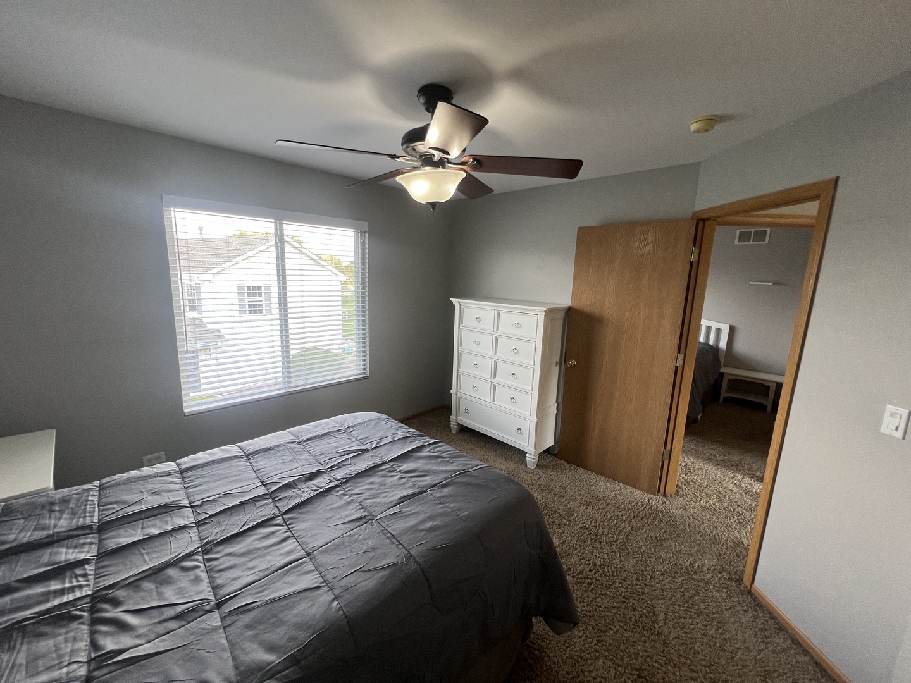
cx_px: 456
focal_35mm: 13
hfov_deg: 106.2
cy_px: 342
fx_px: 342
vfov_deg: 89.9
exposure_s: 1/120
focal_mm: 1.57
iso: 80
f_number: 1.8
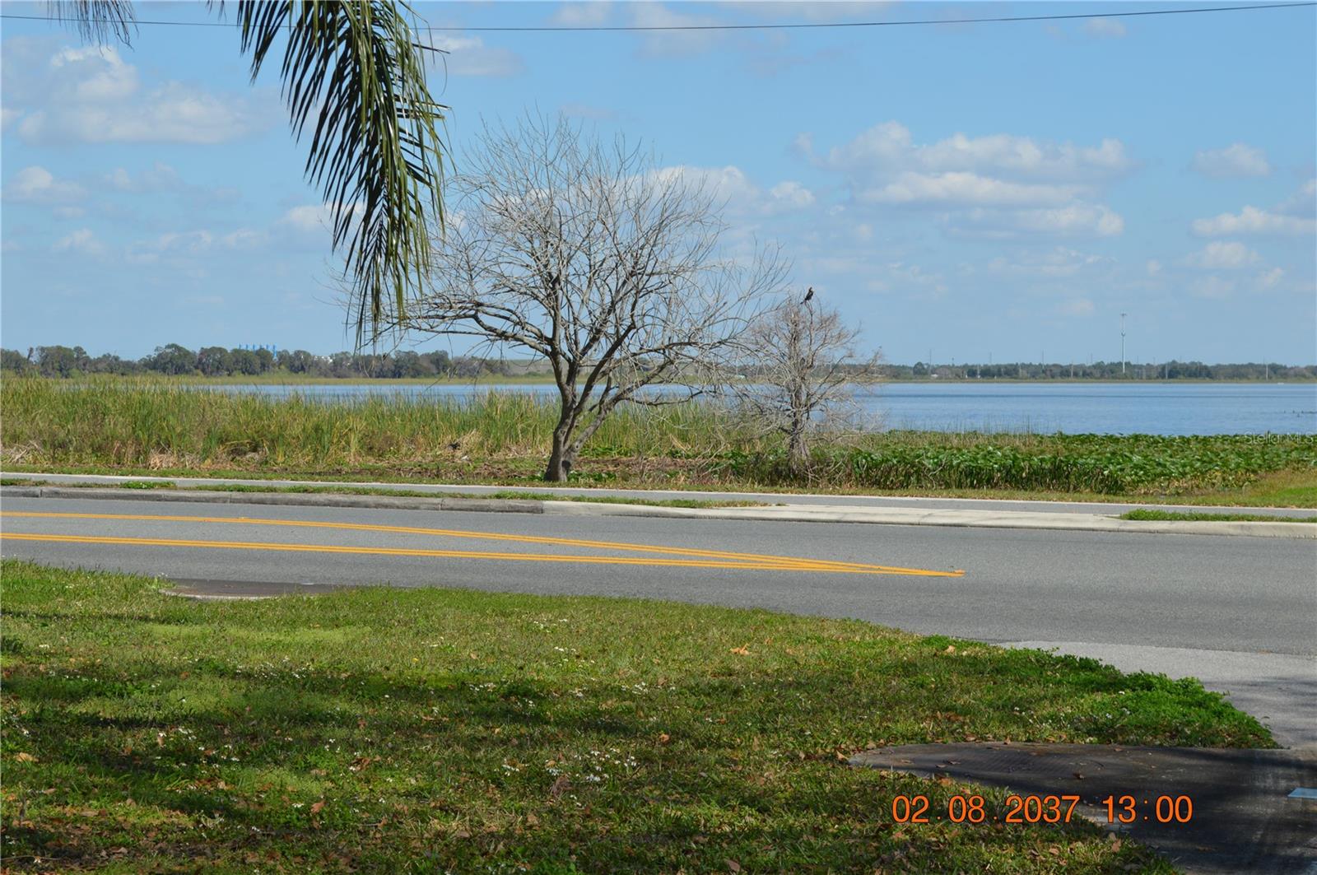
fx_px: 3015
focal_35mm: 82
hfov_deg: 24.6
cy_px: 438
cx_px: 658
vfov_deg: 16.5
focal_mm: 55
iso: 100
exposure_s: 1/250
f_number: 8
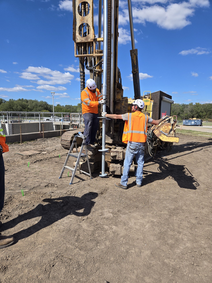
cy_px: 142
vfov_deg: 73.9
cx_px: 106
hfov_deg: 58.9
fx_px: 188
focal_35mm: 23
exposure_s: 1/2216
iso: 25
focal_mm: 5.4
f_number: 1.8
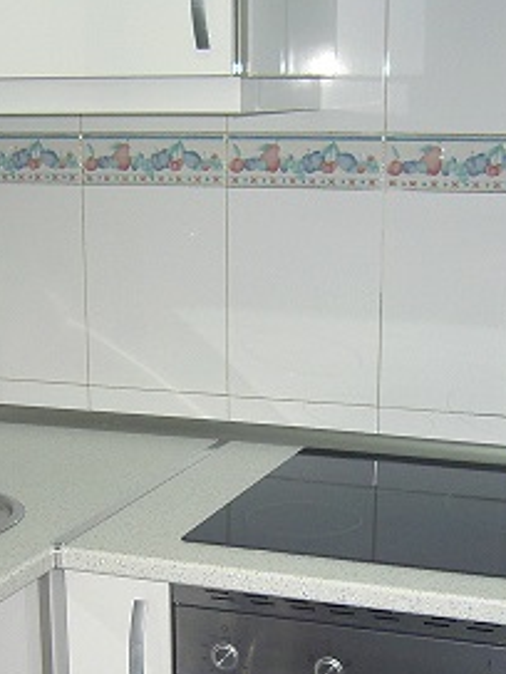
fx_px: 1384
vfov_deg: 26.6
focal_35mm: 71
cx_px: 196
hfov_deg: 20.7
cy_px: 592
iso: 200
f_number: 2.8
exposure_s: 1/60
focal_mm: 5.6
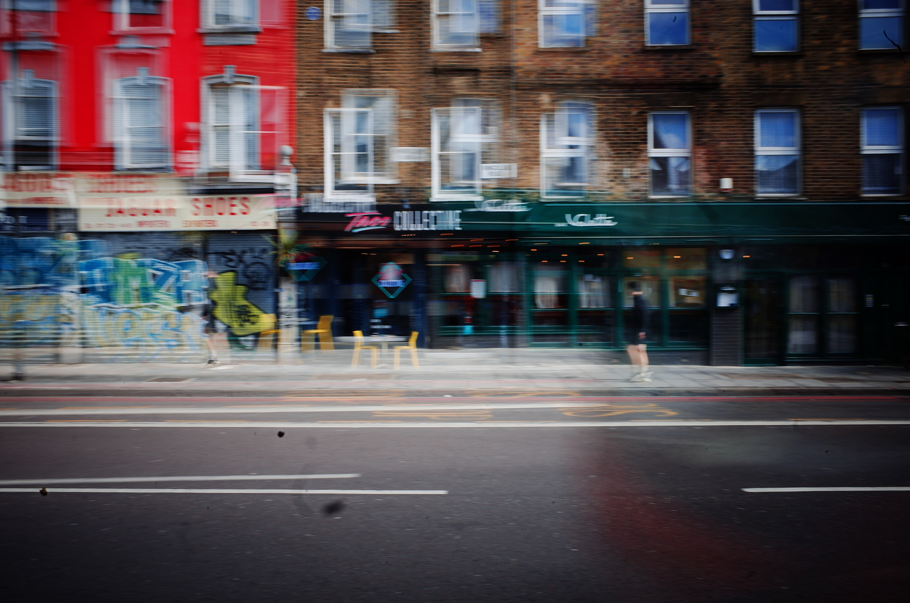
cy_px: 302
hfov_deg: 65.6
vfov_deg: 46.2
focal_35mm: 28
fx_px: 706
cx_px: 455
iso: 100
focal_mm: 18.3
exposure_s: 1/25
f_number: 16
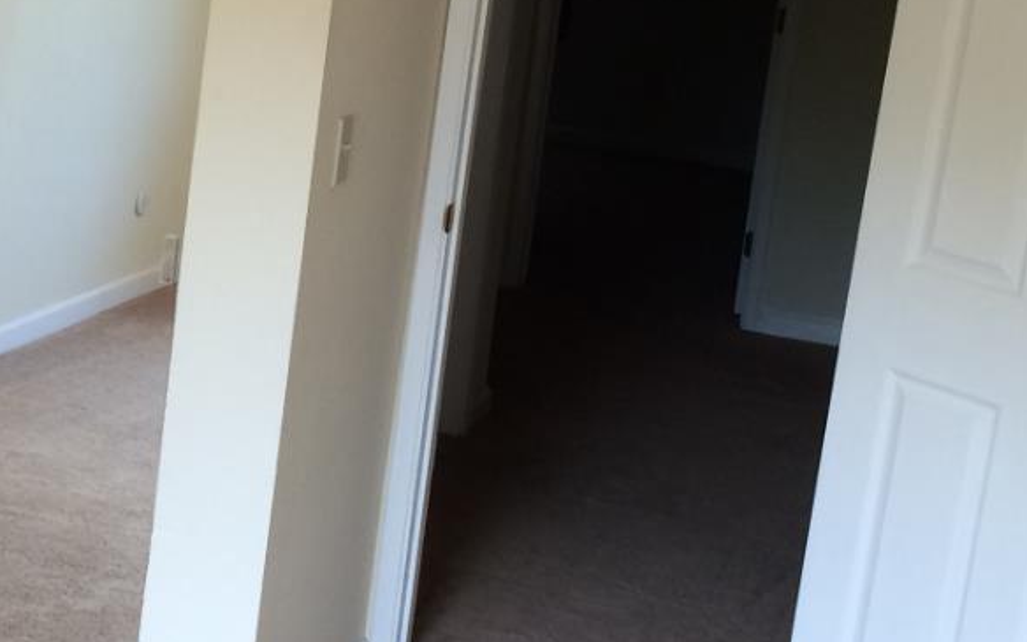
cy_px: 161
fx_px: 2211
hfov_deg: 25.8
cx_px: 246
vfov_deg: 16.4
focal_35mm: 79
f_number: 2.2
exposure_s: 1/30
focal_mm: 4.15
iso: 40
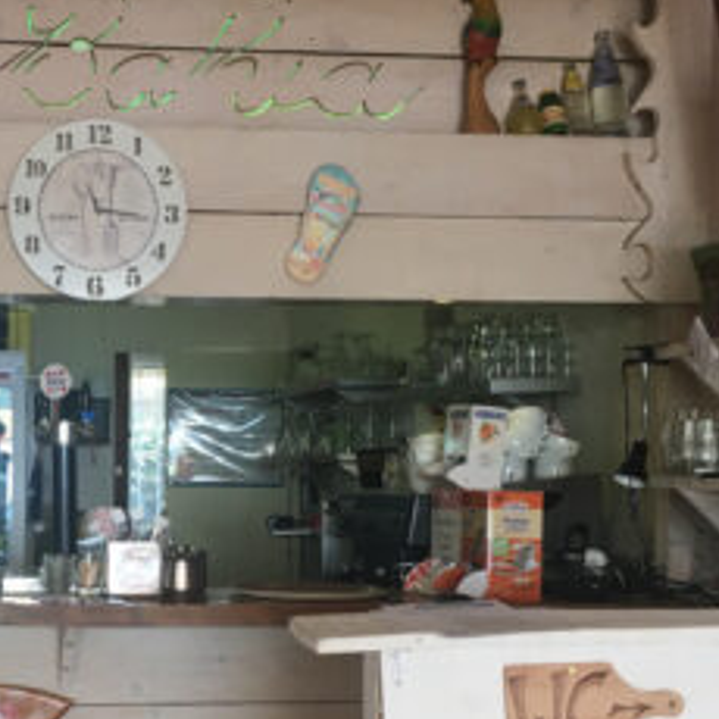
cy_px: 491
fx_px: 1574
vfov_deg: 25.6
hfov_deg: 25.1
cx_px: 106
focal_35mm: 67
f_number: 2.2
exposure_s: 1/33
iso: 25
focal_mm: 4.15
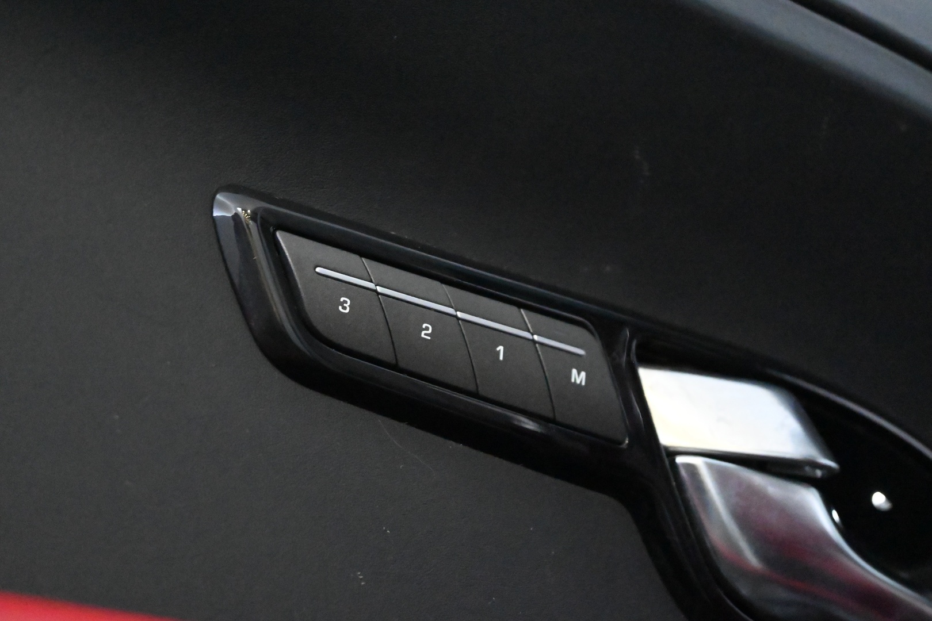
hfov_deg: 31.2
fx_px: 1670
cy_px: 310
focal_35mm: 64
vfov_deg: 21.1
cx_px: 466
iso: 18000
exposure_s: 1/60
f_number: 6
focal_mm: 43
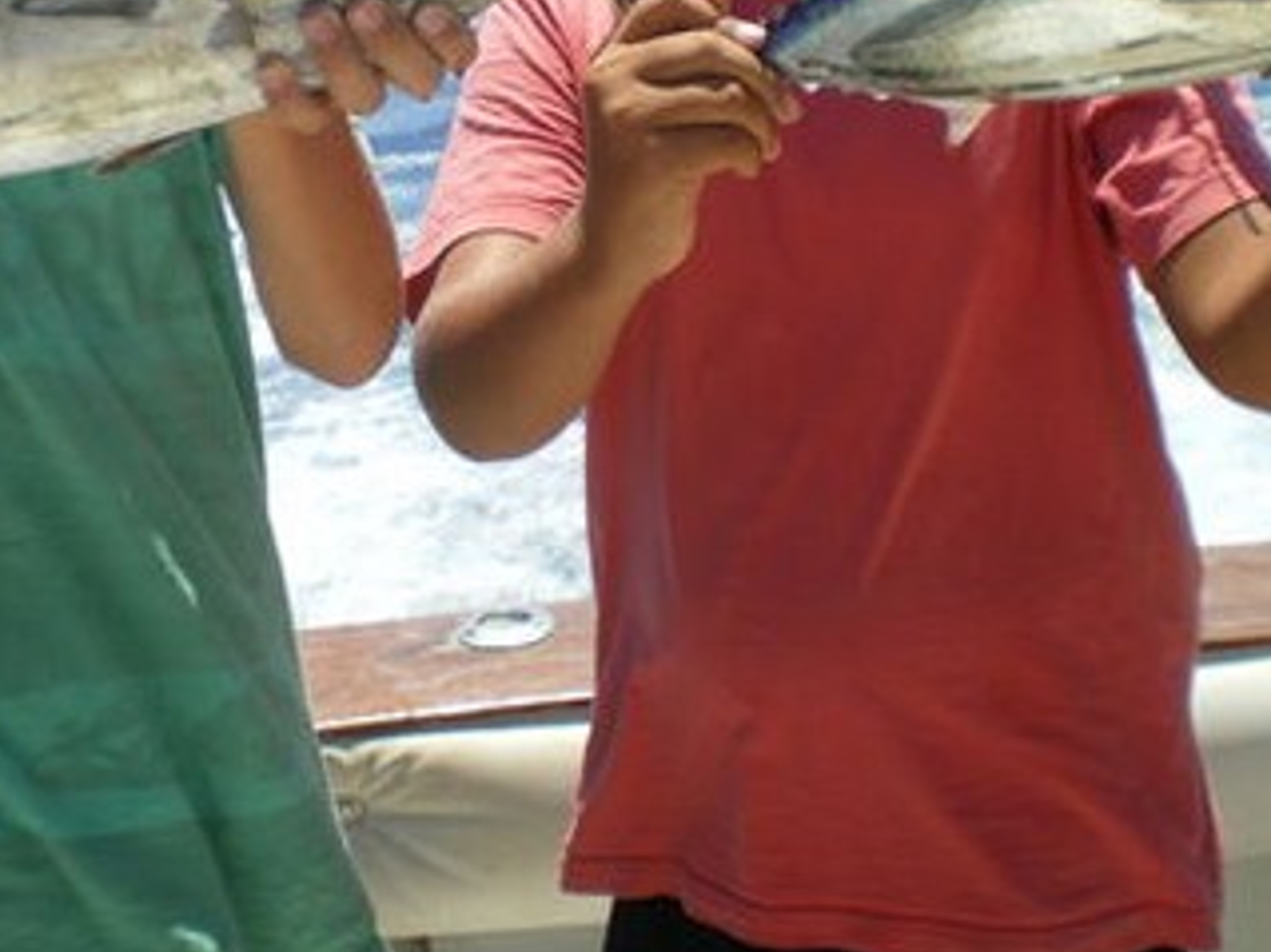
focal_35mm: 71
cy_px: 116
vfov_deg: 20.3
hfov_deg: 27.3
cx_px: 502
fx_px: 2606
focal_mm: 6.3
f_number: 4.6
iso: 50
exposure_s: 1/400
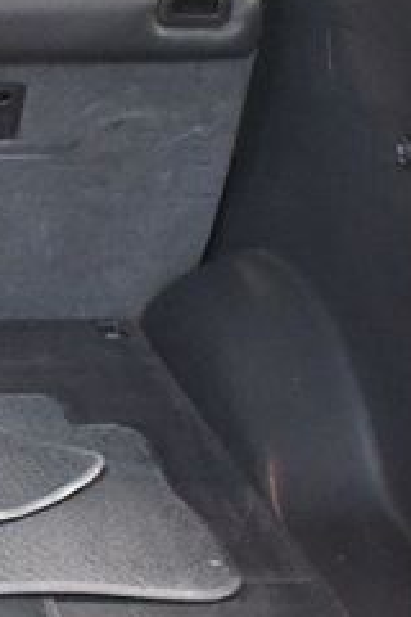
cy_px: 352
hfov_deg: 13.0
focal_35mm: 96
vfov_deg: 21.2
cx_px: -306
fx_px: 1644
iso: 7200
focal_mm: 18
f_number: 3.5
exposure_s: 1/60
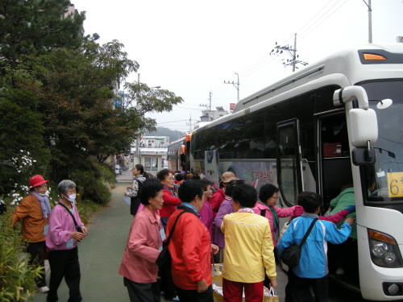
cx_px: 202
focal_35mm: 35
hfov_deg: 52.6
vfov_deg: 40.7
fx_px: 407
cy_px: 151
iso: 64
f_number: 3.4
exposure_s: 1/85.6
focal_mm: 7.5
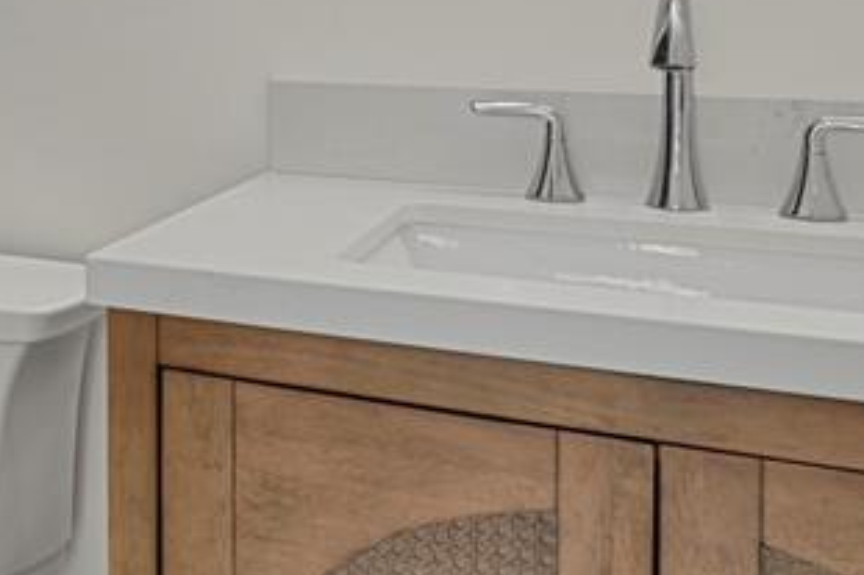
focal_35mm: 56
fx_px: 1343
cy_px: -25
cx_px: -164
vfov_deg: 23.0
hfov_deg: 30.5
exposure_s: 1/20
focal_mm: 17
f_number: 8
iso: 5600
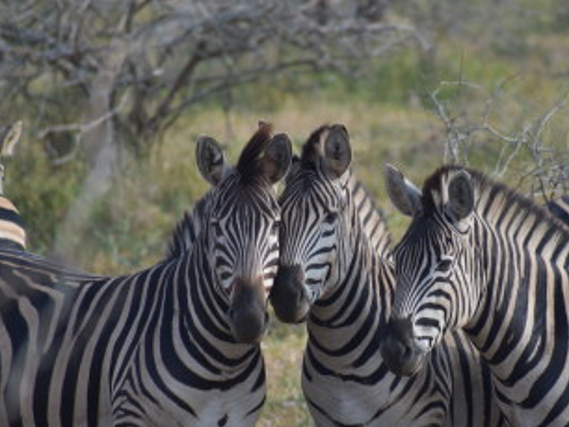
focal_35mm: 707
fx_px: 11630
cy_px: 277
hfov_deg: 2.8
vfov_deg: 2.1
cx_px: 353
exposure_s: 1/500
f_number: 6.3
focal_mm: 300
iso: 280
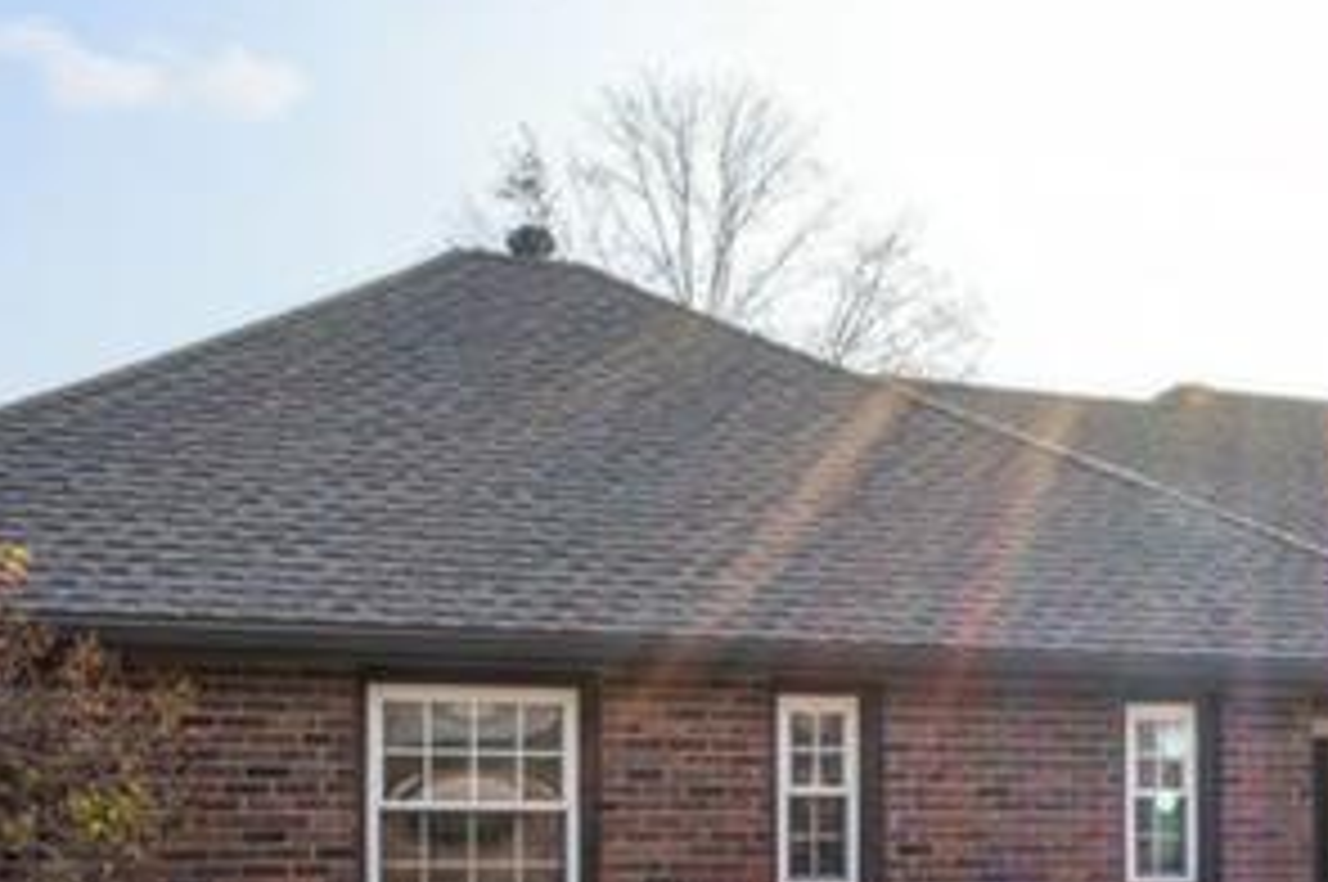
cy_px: 936
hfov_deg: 29.0
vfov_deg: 19.5
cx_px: 1179
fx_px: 2470
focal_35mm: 67
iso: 100
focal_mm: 19.3
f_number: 22
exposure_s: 1/20
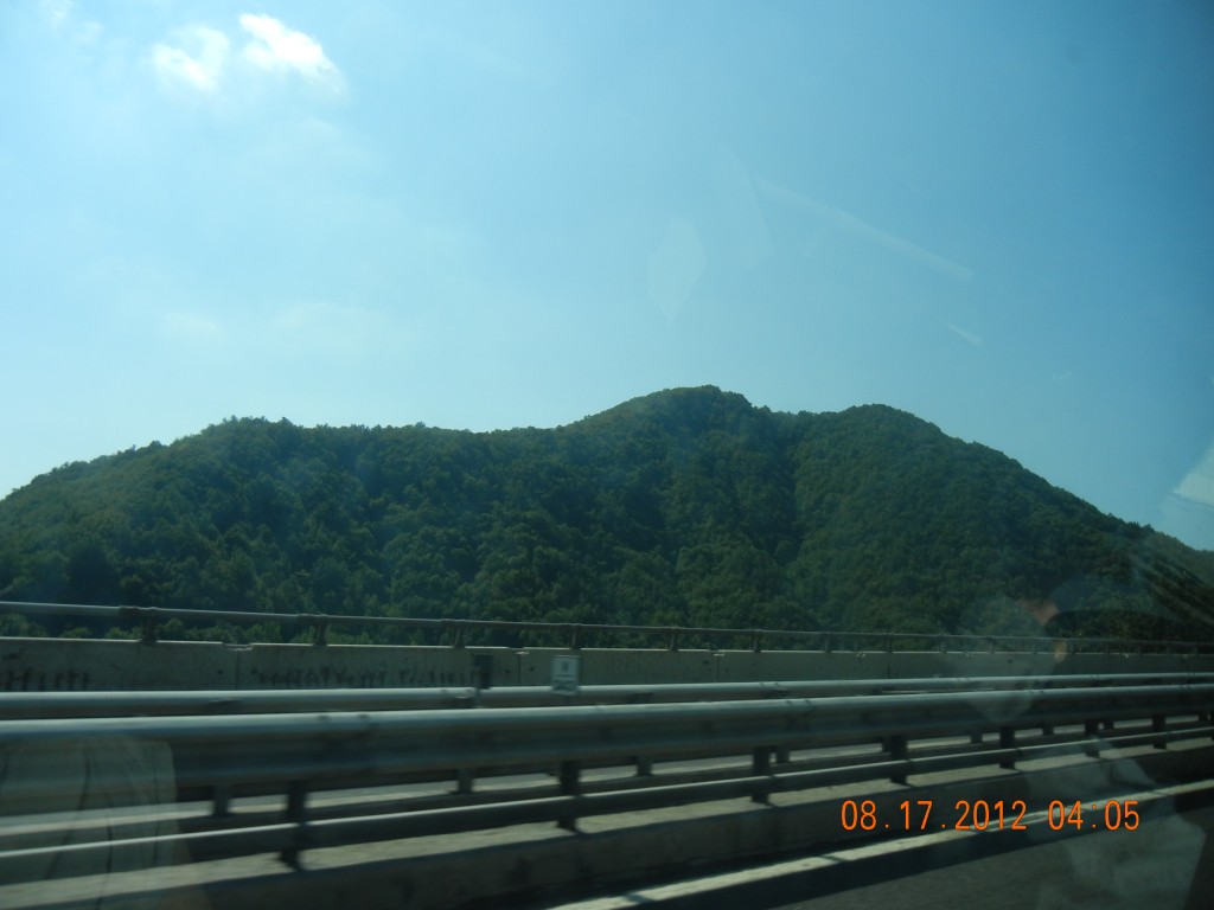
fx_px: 1052
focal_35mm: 30
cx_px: 607
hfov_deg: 60.0
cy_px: 455
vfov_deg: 46.8
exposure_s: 1/490
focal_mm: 5.4
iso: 160
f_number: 7
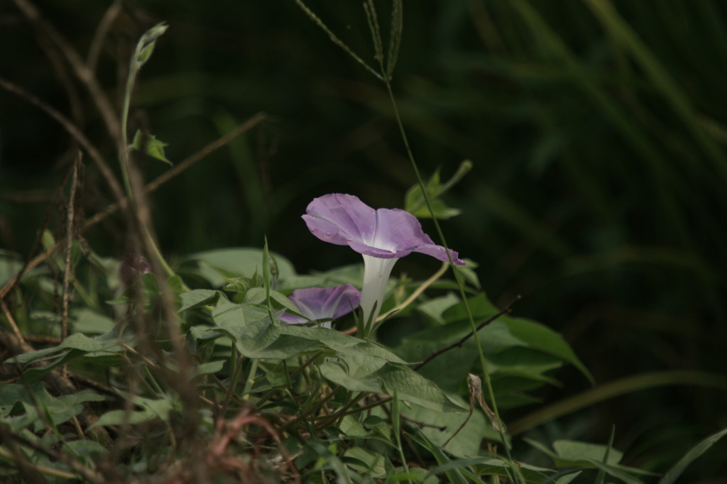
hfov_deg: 2.8
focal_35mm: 750
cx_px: 364
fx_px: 15140
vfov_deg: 1.8
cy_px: 242
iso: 200
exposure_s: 1/1000
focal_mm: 500
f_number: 8
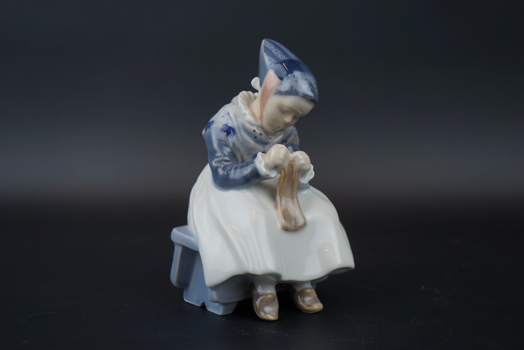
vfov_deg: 20.9
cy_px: 175
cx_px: 262
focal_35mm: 65
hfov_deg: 31.0
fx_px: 946
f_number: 6.3
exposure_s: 1/100
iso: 100
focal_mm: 65
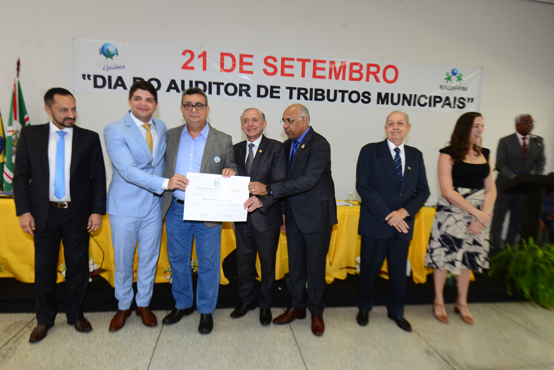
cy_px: 185
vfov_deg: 59.5
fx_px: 323
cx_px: 277
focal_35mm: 21
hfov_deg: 81.2
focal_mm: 21
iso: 1600
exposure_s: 1/125
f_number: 5
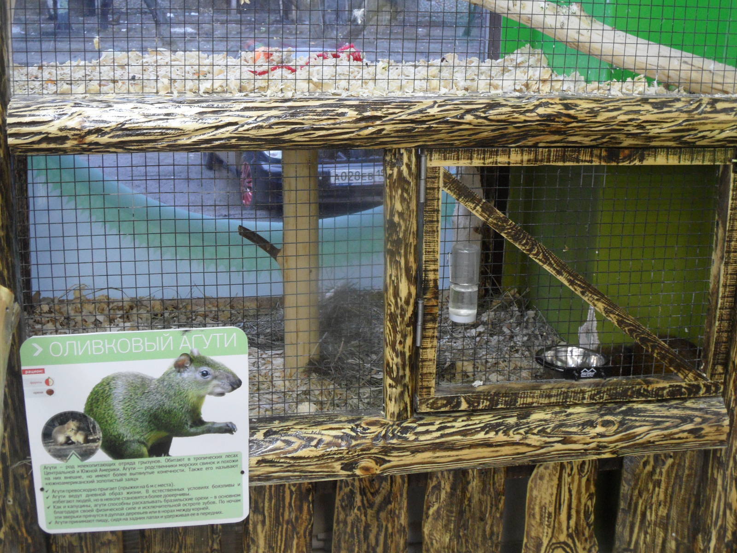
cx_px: 368
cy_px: 276
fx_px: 1065
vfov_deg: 29.1
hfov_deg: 38.2
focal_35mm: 50
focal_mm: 8.2
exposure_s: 1/8
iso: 200
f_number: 3.8
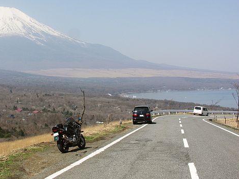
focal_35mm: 66
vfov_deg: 22.3
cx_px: 81
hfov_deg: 29.2
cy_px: 81
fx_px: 456
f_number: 11
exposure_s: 1/100
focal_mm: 12.5
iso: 50
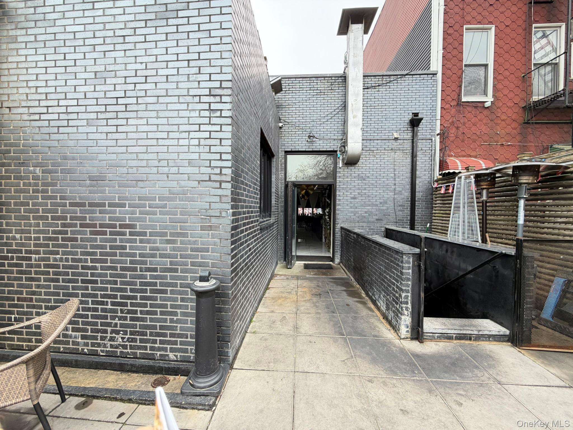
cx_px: 286
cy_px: 215
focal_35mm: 14
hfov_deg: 102.1
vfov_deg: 85.7
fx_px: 232
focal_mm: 2.22
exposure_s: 1/121
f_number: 2.2
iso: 80
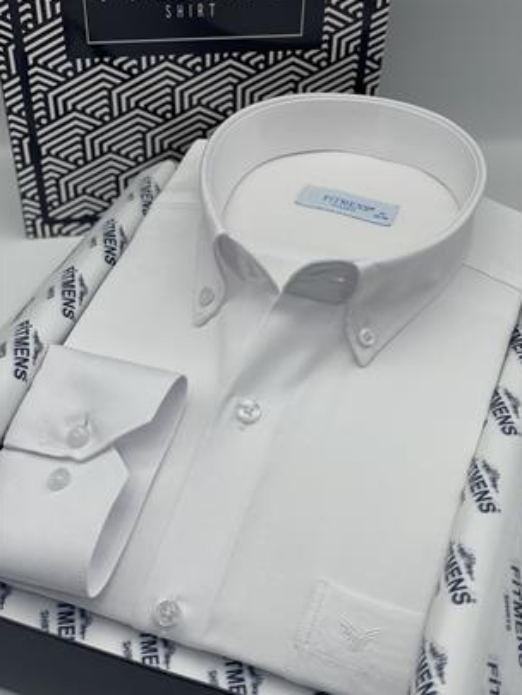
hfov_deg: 27.5
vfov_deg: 36.2
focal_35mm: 53
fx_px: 1065
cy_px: 349
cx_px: 261
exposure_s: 1/428
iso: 32
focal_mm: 6
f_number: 2
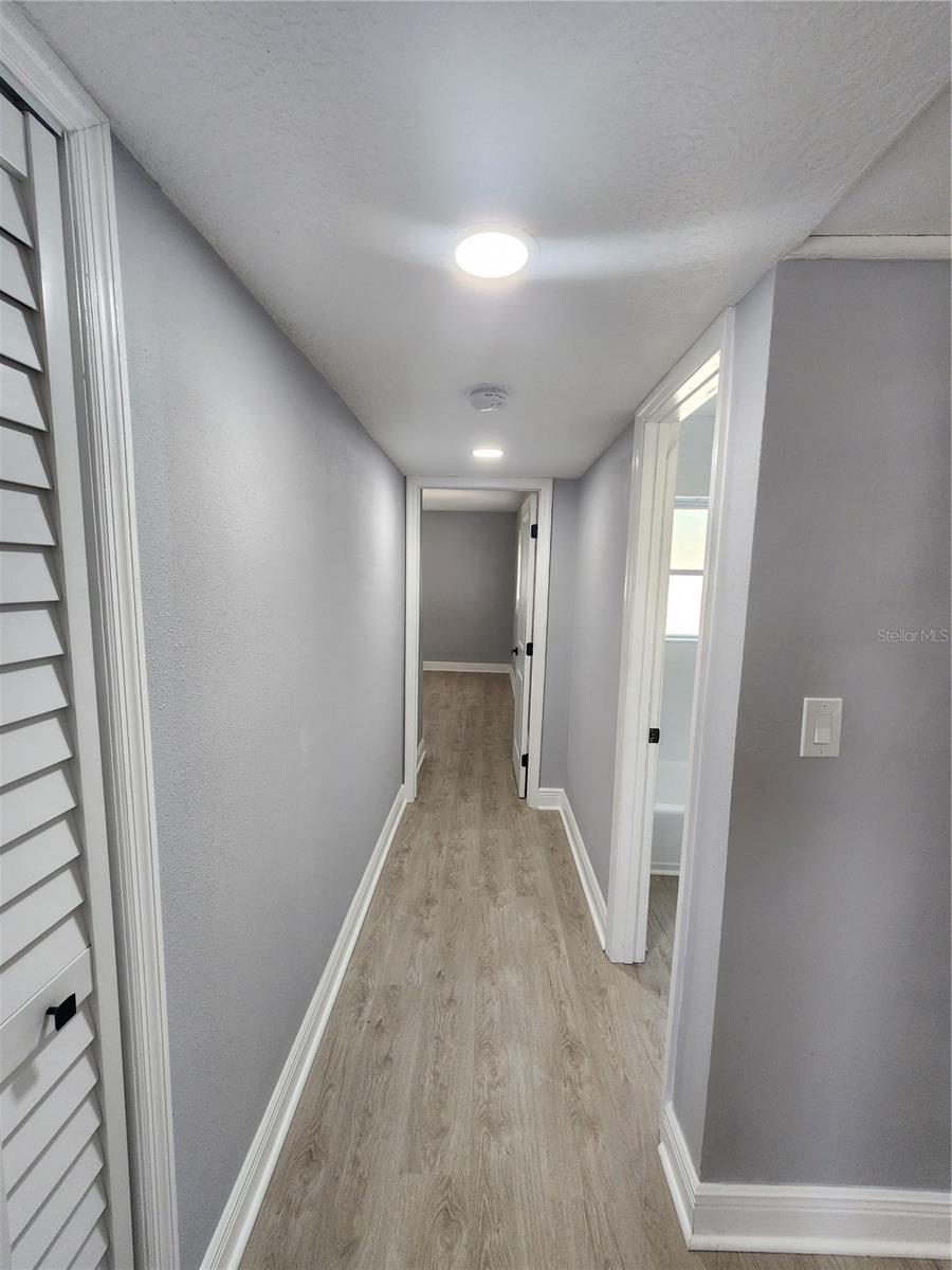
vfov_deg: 106.2
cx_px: 476
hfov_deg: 89.9
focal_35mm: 13
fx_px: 477
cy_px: 635
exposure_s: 1/60
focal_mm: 2.2
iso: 125
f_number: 2.2
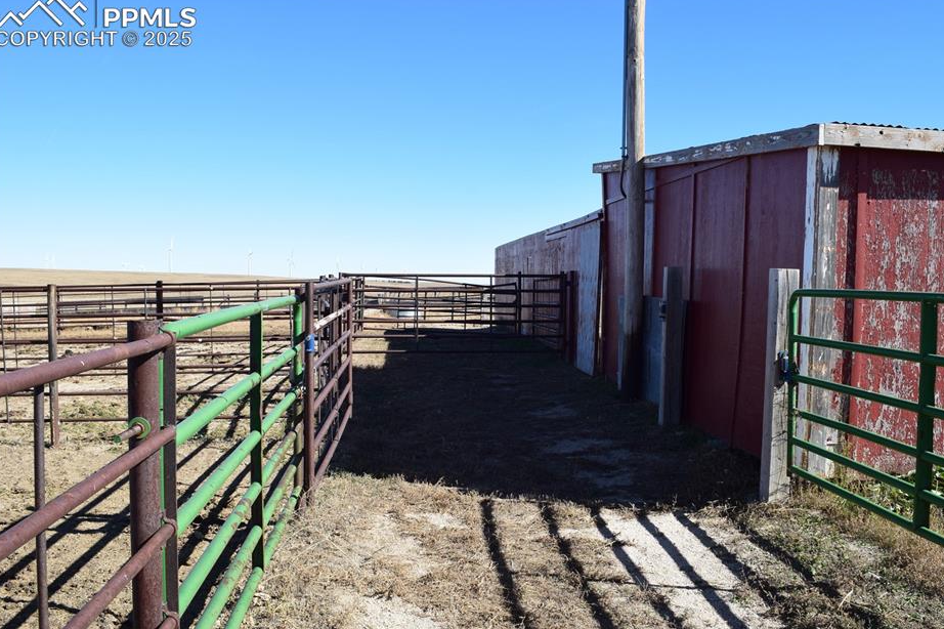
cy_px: 339
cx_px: 515
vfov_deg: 43.5
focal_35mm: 30
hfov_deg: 61.8
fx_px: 786
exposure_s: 1/400
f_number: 11
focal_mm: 18
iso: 400
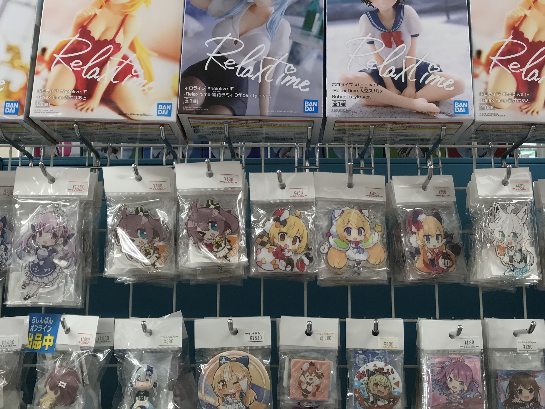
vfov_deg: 31.9
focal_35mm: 45
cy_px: 133
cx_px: 286
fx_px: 709
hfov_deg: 42.1
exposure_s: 1/100
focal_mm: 3.99
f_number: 1.8
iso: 40
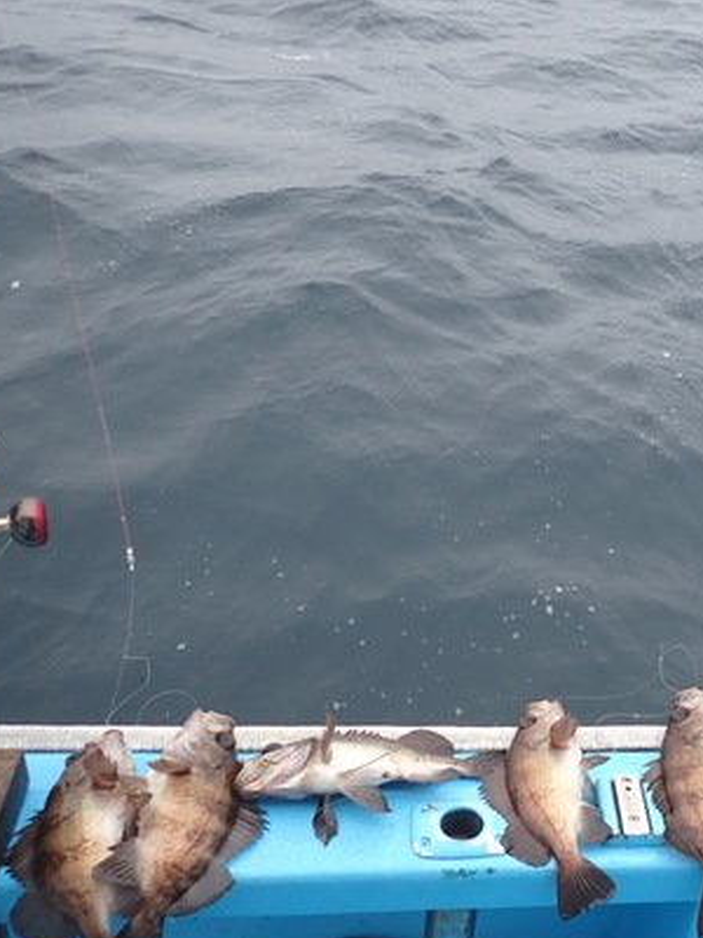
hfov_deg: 33.8
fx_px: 1083
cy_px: 560
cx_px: 644
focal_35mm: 40
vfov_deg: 46.5
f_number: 2
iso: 125
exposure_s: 1/60
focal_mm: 4.5
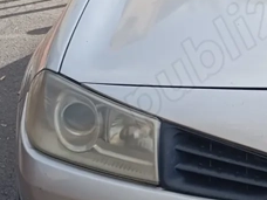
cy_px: 51
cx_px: 385
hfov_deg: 15.0
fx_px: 949
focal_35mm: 123
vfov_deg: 12.0
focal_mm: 4.27
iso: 102
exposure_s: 1/248
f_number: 1.8
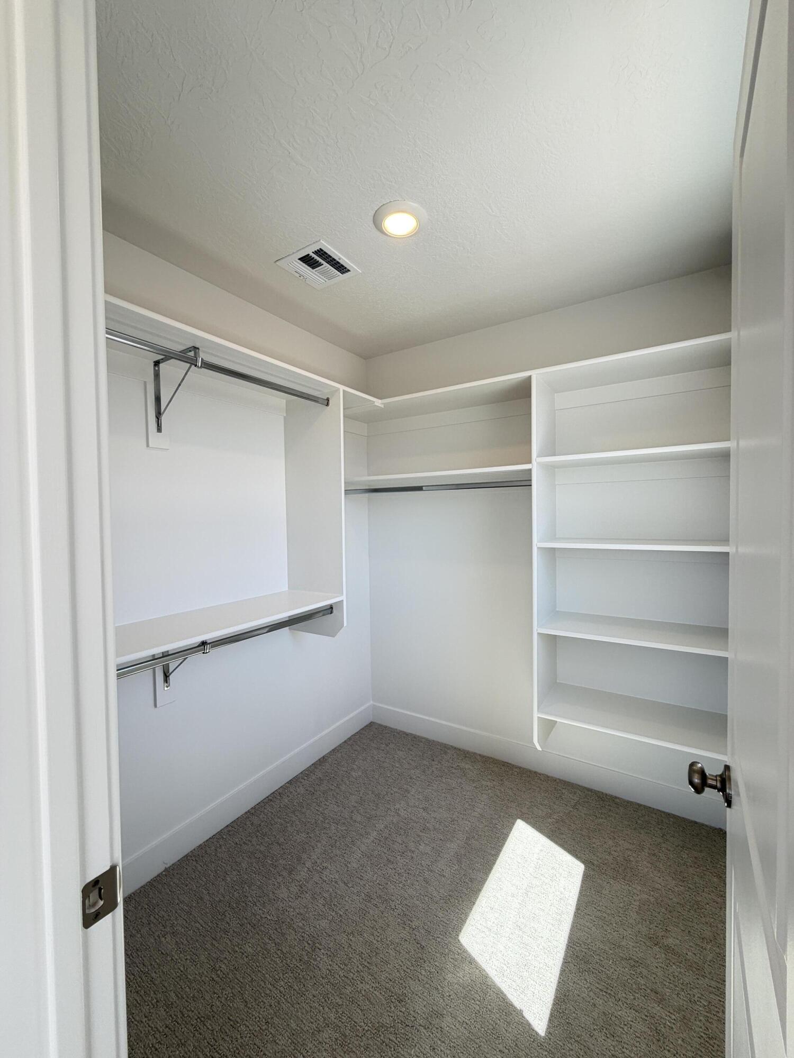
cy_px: 529
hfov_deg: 85.7
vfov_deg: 102.1
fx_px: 428
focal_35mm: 14
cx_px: 397
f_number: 2.2
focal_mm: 2.22
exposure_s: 1/120
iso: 50
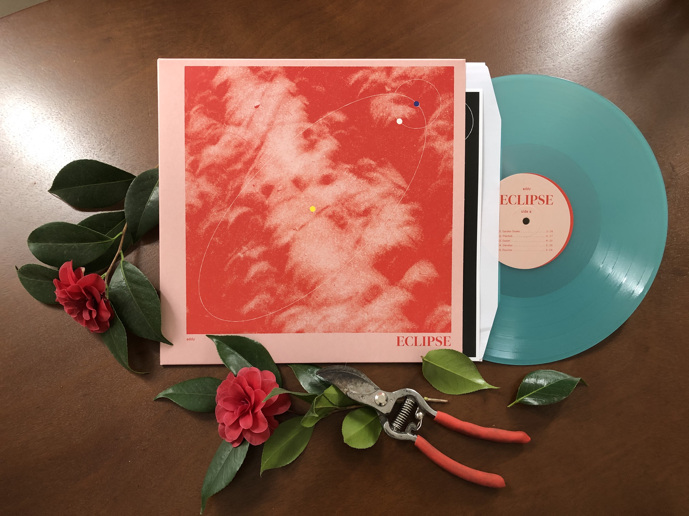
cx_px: 344
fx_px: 557
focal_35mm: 28
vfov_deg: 49.7
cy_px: 258
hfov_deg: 63.4
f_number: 1.8
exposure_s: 1/17
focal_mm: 3.99
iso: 40
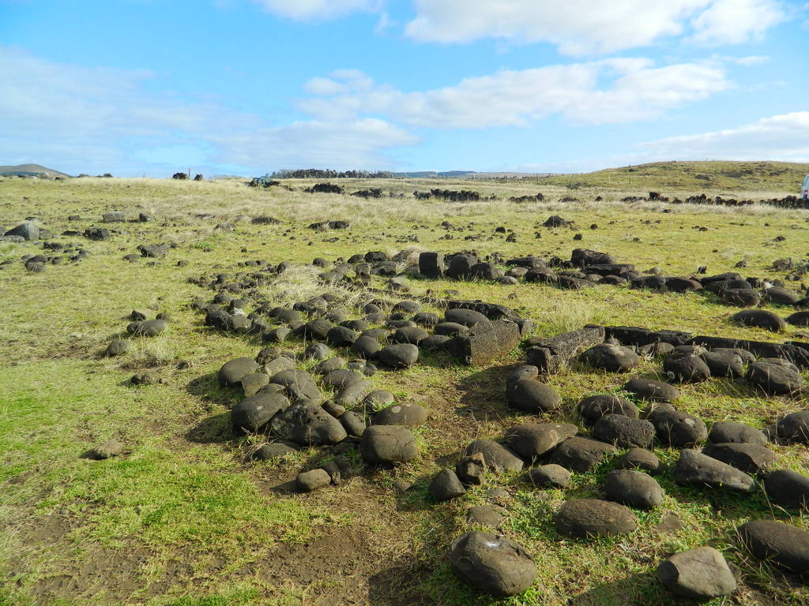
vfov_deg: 54.9
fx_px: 584
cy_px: 303
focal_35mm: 25
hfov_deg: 69.4
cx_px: 404
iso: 80
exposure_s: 1/800
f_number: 3.1
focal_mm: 4.5
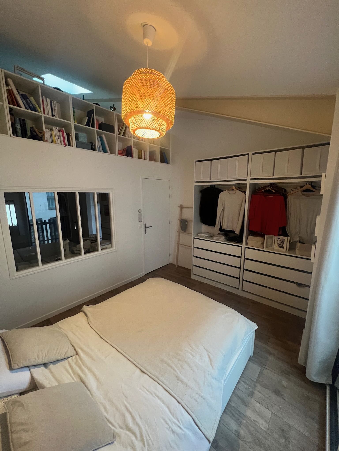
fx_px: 170
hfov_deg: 89.9
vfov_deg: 106.2
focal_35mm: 13
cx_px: 170
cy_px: 226
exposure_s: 1/50
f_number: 1.8
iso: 320
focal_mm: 1.57
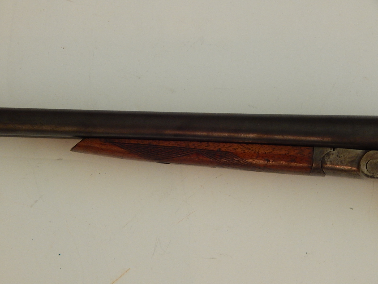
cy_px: 142
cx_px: 189
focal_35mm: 85
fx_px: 928
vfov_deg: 17.4
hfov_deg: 23.0
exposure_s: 1/25
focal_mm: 15.3
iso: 400
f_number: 4.3
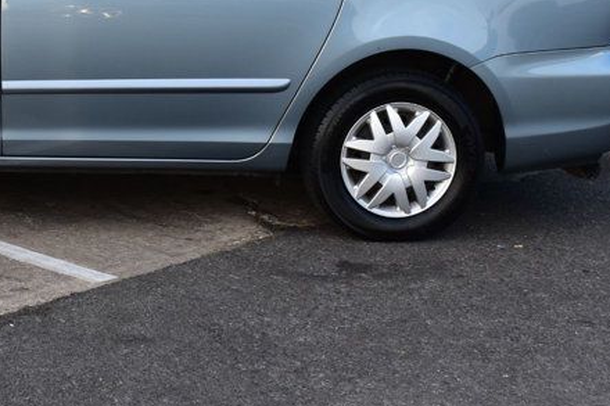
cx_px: -35
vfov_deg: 14.4
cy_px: 65
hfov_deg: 20.8
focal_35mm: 94
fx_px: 1595
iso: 400
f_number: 9
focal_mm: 27
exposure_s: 1/100
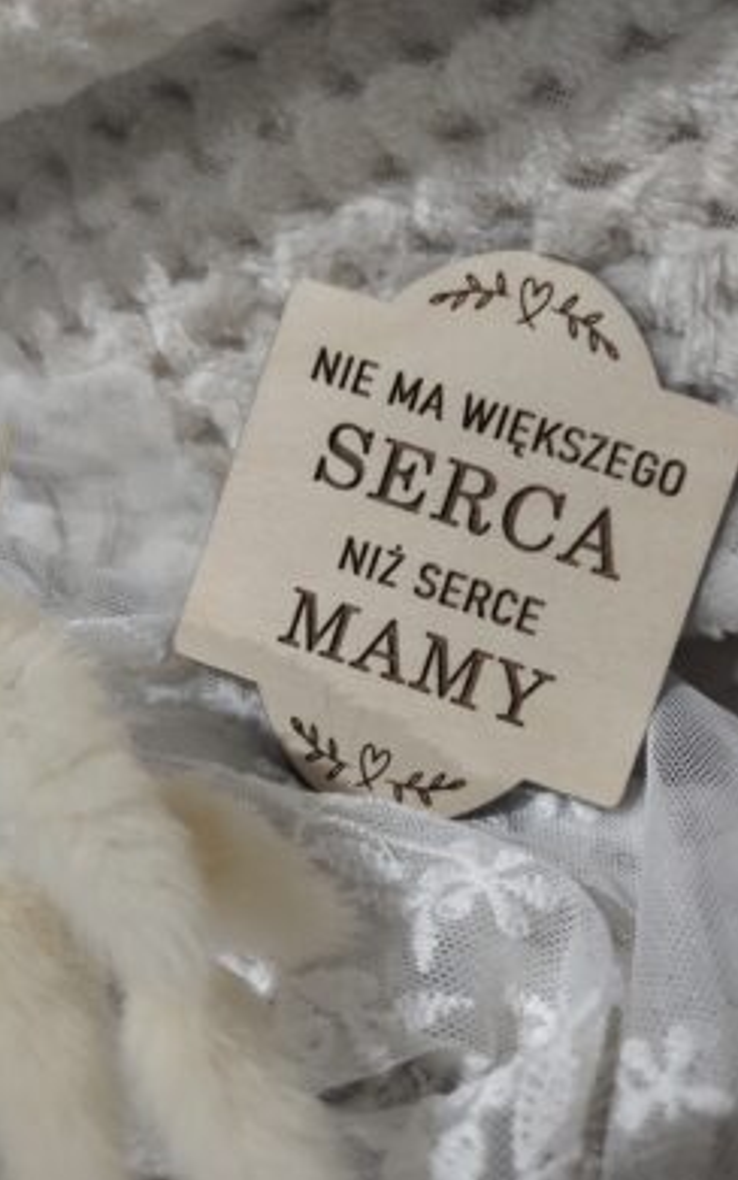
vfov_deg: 72.5
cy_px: 593
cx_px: 396
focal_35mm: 25
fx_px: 804
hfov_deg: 49.3
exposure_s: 1/50
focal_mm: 5.56
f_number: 1.8
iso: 600
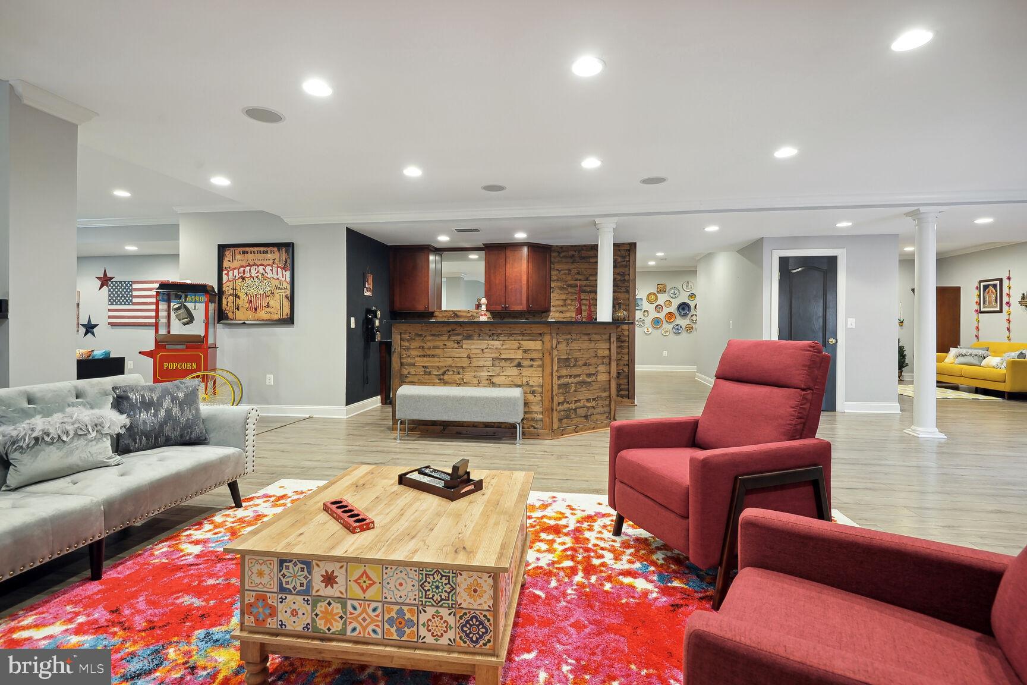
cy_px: 342
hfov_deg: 96.7
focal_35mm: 16
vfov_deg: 73.7
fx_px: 456
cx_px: 514
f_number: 8
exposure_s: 1/2
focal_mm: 16
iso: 200
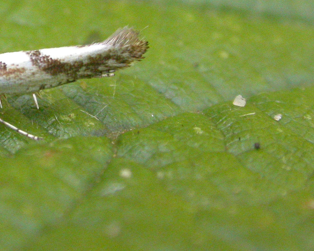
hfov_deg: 8.0
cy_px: 86
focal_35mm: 241
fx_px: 2240
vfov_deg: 6.4
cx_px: 3
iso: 400
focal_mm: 24.4
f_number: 6.9
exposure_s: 1/33
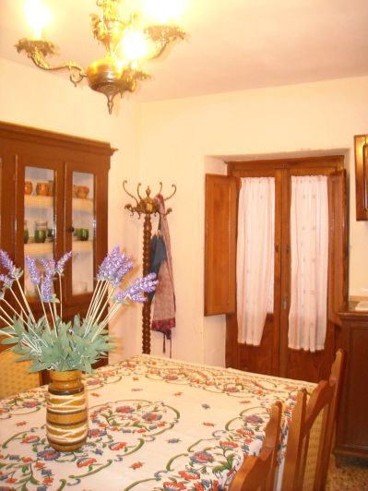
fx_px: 496
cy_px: 246
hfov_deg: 40.7
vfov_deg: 52.6
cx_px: 184
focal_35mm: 35
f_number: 2.8
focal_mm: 5.7
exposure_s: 1/10
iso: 400
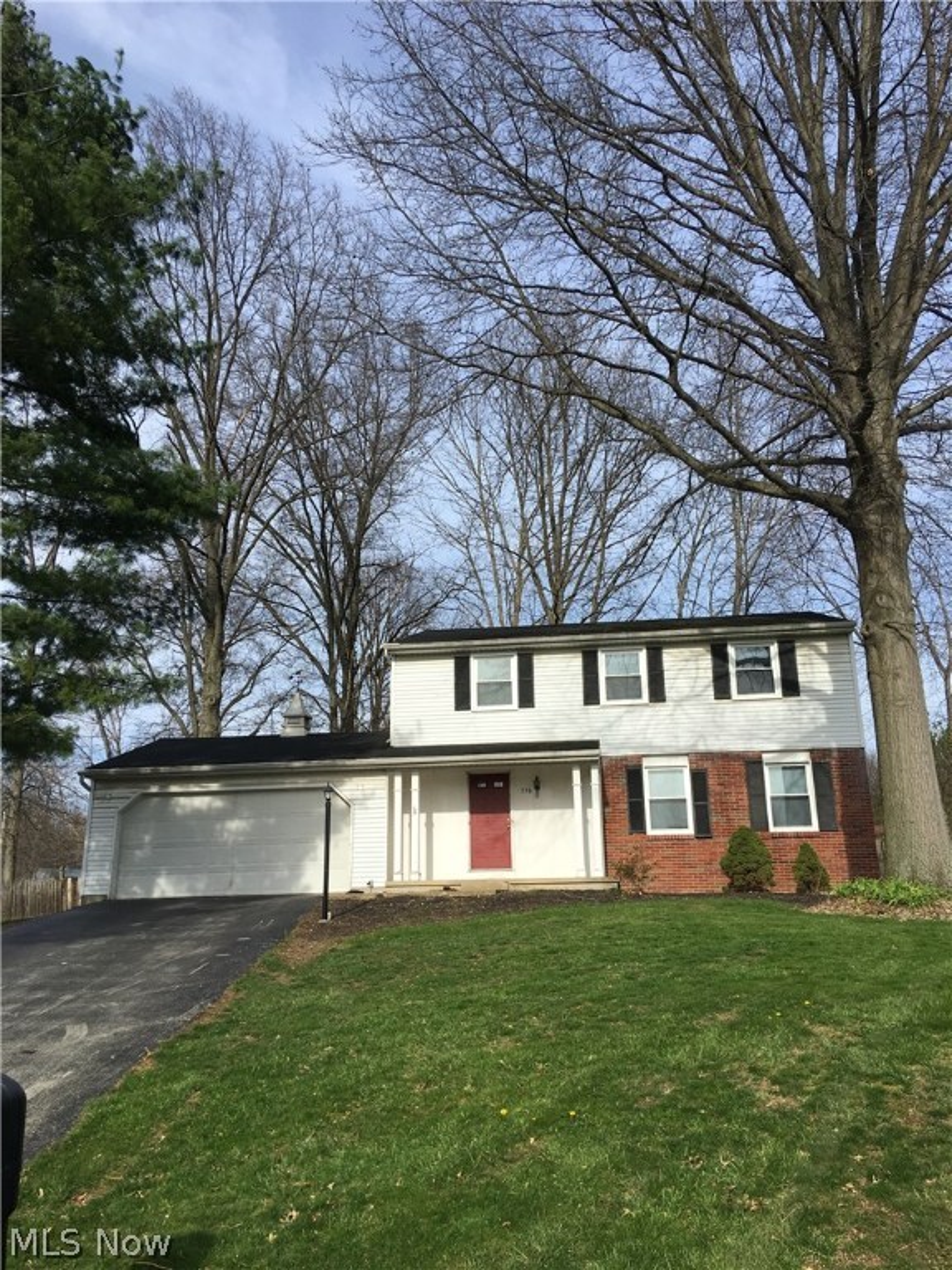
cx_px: 476
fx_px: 1063
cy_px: 635
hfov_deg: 48.2
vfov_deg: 61.7
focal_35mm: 29
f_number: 2.2
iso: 25
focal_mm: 4.15
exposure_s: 1/1068
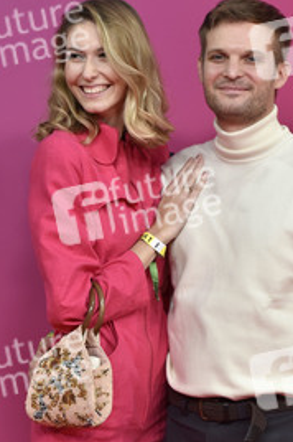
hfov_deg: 7.1
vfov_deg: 10.6
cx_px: 184
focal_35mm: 194
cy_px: 289
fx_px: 2374
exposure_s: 1/200
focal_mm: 130
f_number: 5.6
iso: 2000
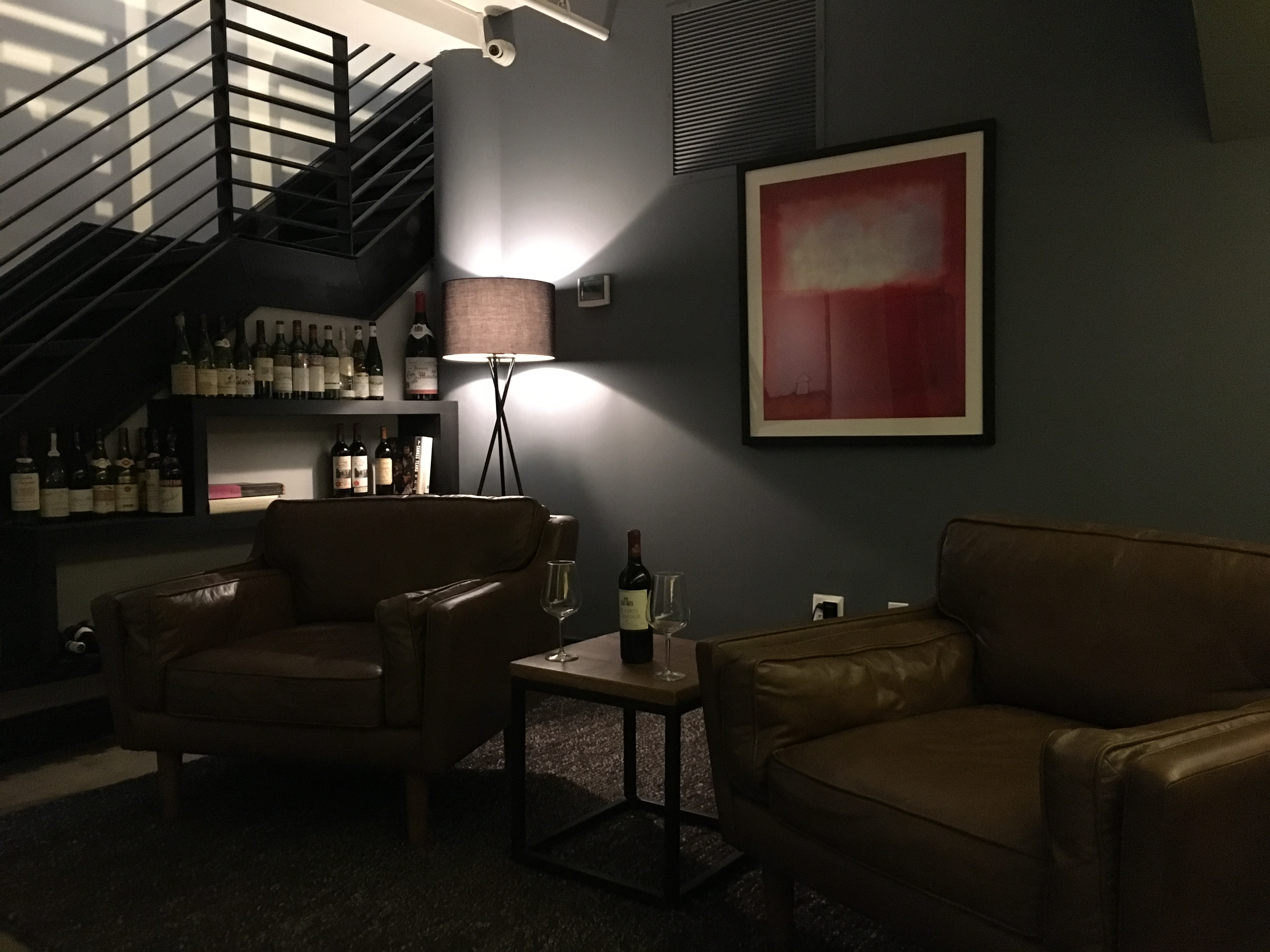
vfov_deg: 48.2
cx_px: 635
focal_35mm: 29
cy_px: 476
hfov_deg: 61.7
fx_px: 1064
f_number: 2.2
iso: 320
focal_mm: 4.15
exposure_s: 1/15
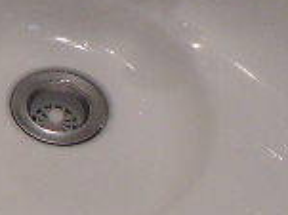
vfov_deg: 9.1
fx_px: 1338
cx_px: -105
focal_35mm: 161
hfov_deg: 11.9
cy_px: -53
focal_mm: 6
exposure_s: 1/50
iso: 100
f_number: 2.8
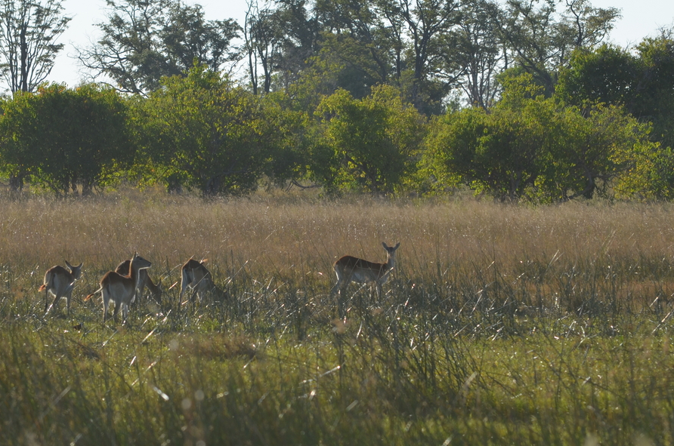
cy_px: 199
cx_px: 354
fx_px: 6839
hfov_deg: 5.6
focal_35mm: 366
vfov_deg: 3.7
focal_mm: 170
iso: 200
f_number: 7.1
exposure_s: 1/800
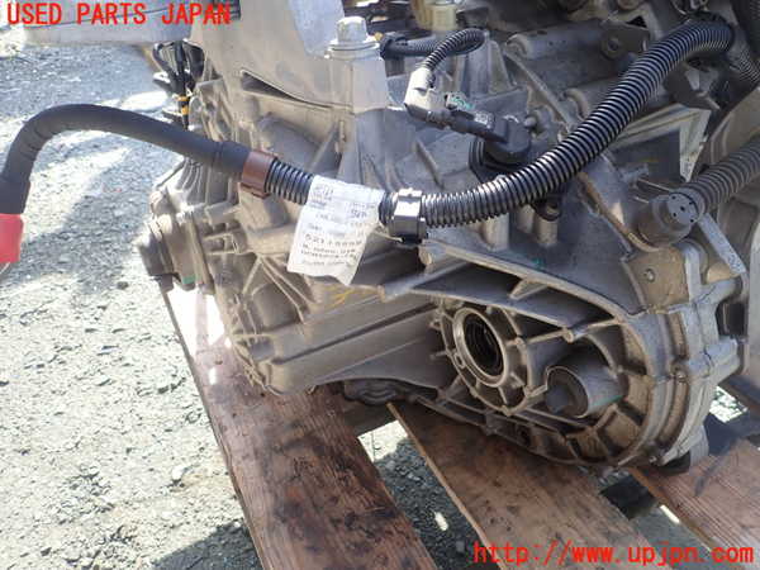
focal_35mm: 25
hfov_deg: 69.4
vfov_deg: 54.9
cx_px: 380
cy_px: 285
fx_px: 549
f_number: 2.8
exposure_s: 1/160
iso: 100
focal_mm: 4.5
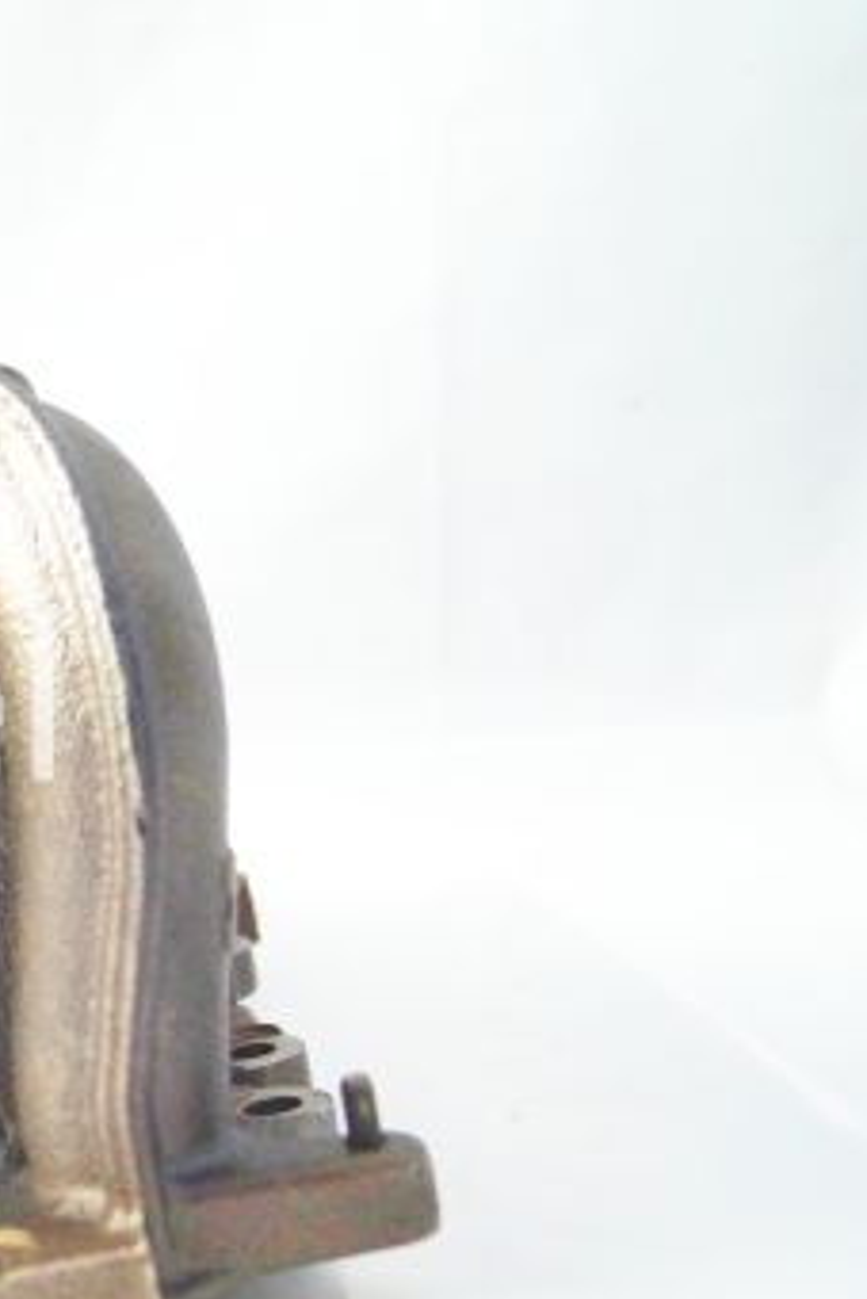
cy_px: 693
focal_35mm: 74
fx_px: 2670
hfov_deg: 17.3
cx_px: -269
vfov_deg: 27.3
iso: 500
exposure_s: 1/160
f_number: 4.5
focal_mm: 28
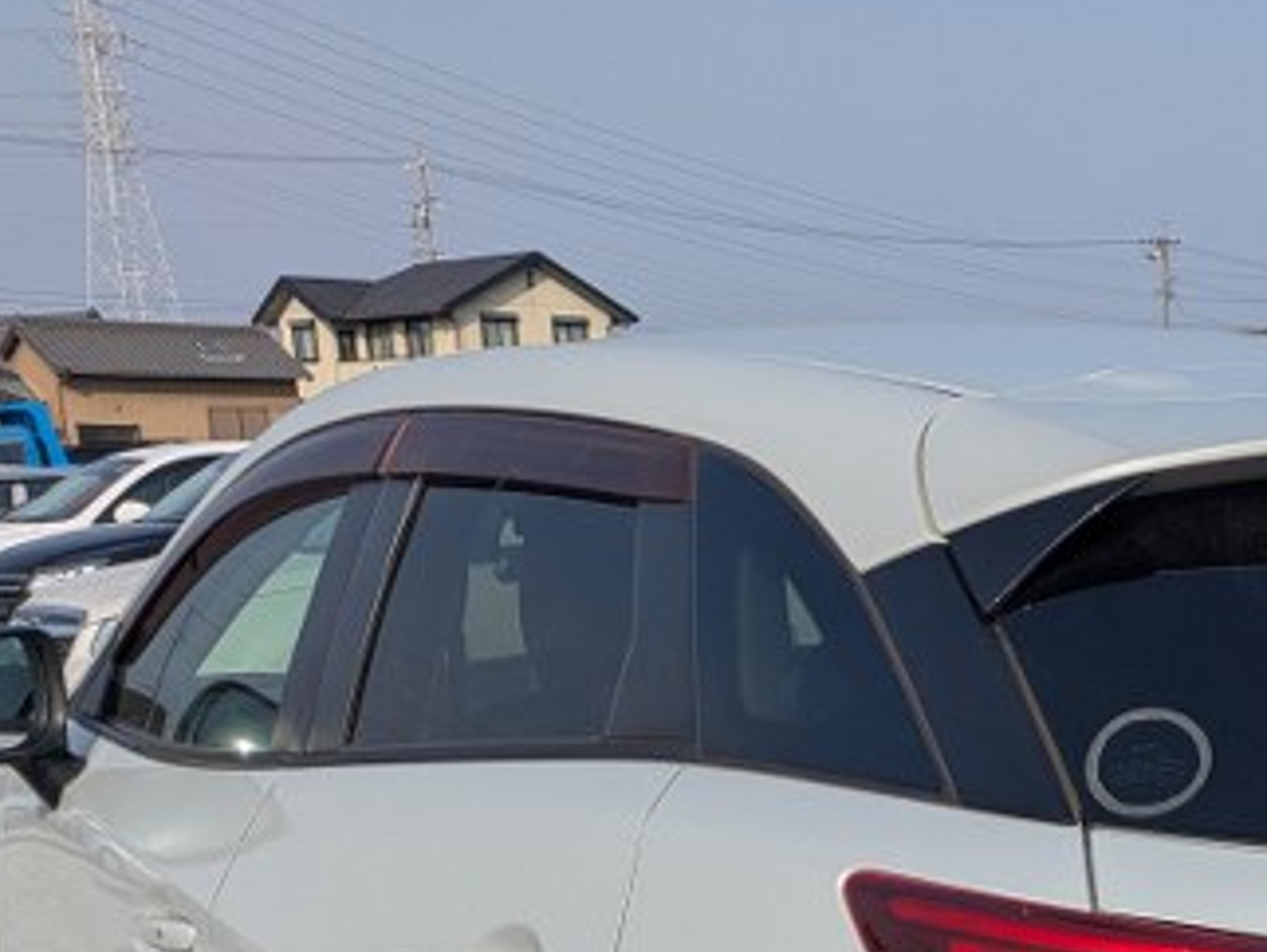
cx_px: 1214
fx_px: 2271
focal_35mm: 62
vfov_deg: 21.8
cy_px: 1172
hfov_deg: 29.5
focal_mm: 5.43
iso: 52
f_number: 1.89
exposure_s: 1/3378
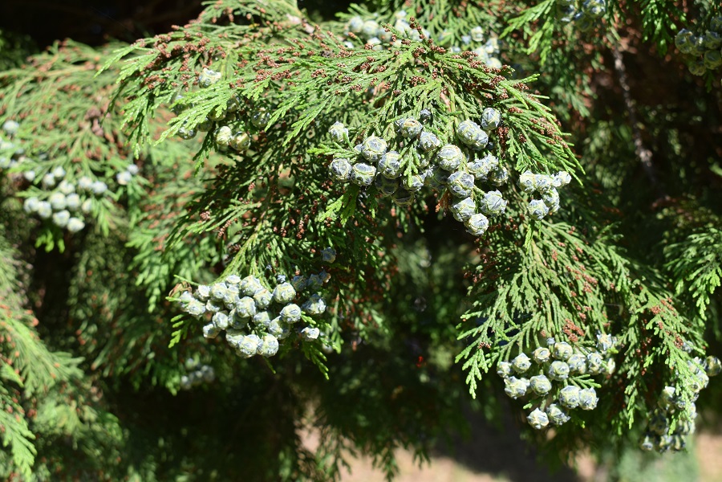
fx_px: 1143
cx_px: 361
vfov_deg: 23.8
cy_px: 241
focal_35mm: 57
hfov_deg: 35.1
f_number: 8
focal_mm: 38
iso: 200
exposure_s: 1/250
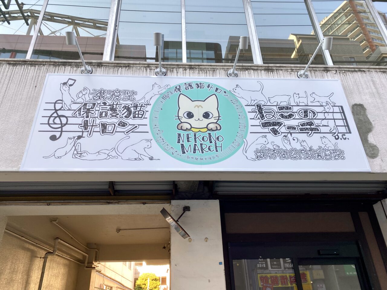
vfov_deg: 53.1
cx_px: 194
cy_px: 145
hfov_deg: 67.3
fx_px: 291
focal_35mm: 26
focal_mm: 4.25
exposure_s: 1/118
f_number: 1.8
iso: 32
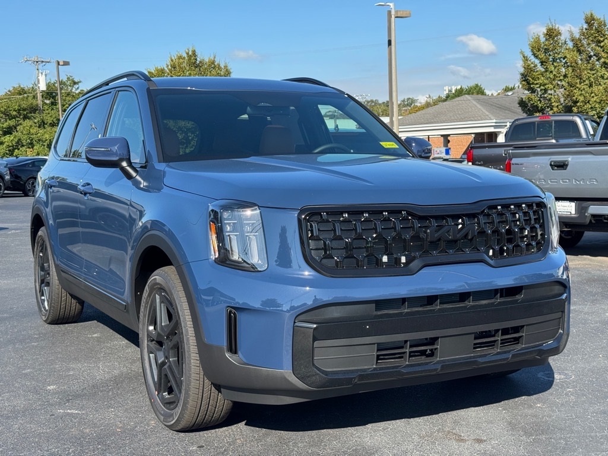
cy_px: 228
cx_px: 304
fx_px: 843
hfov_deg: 39.7
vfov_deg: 30.3
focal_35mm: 48
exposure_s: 1/2045
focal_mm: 6.76
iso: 64
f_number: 1.78
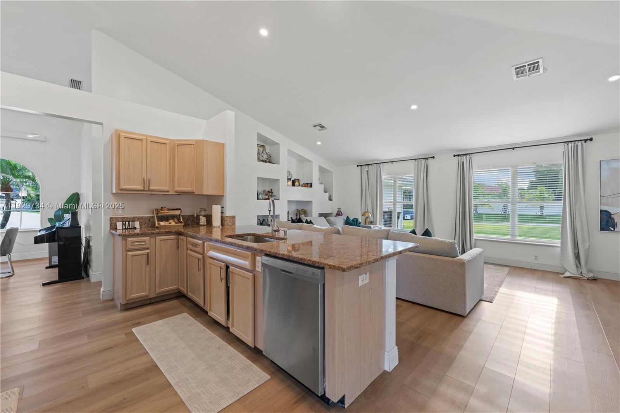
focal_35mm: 14
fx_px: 241
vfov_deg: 81.2
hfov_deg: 104.3
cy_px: 206
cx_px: 310
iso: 100
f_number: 8
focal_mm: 14
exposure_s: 1/1.25
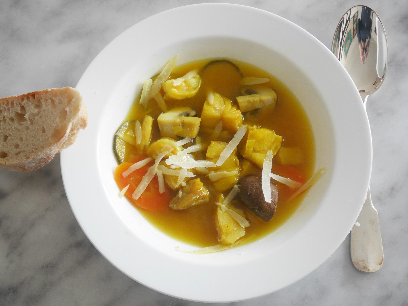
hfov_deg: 38.2
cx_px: 204
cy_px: 153
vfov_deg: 29.1
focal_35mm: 50
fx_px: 590
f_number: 5.2
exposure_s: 1/60
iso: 1250
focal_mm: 25
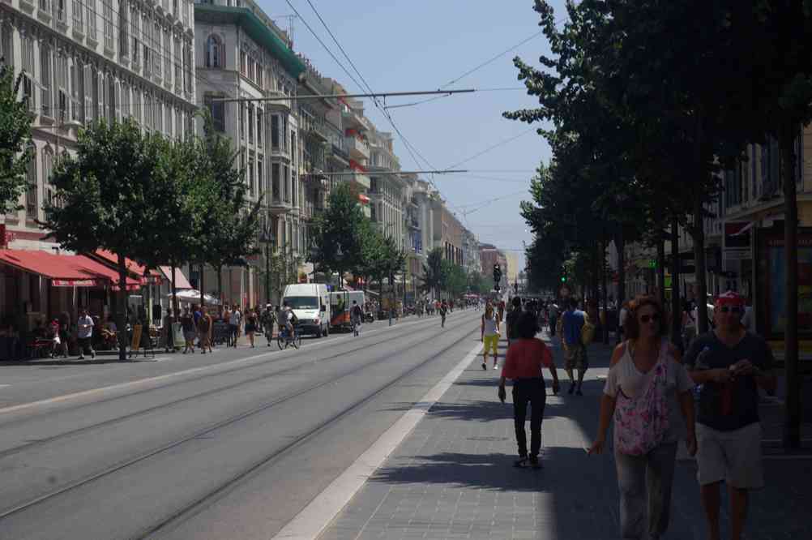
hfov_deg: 24.6
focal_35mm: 82
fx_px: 1859
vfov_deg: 16.5
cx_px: 406
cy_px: 270
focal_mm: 55
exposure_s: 1/180
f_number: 9.5
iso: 100
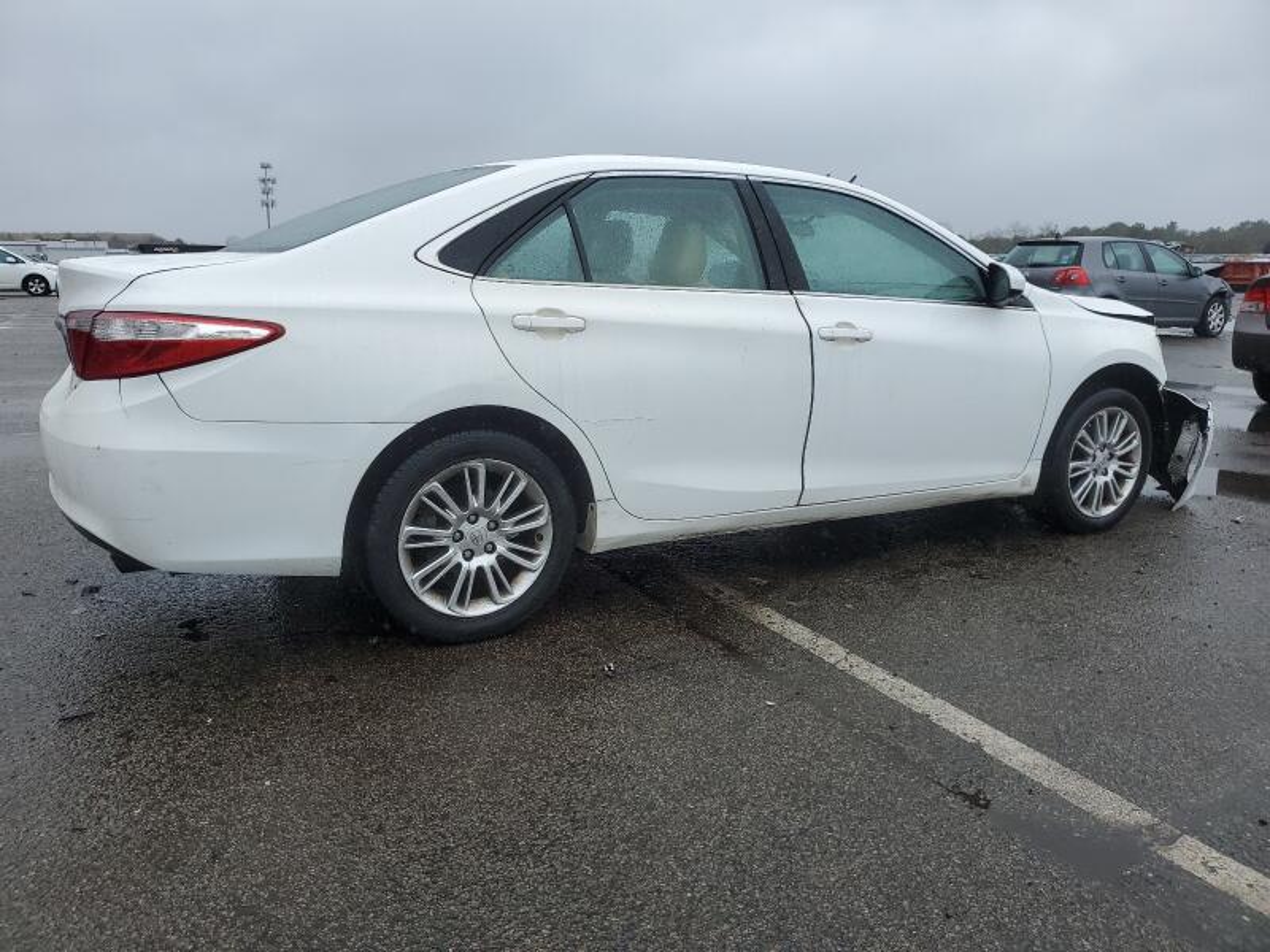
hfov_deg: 67.3
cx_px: 635
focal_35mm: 26
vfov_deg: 53.1
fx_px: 954
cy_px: 476
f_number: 1.5
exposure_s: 1/1429
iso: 50
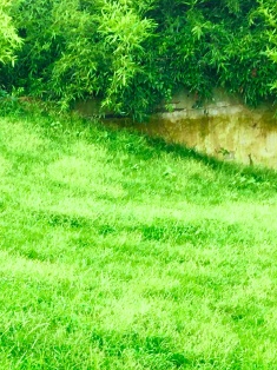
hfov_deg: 13.3
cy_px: 528
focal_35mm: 111
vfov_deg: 16.4
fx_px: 1186
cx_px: 68
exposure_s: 1/50
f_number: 2.2
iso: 25
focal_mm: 4.15
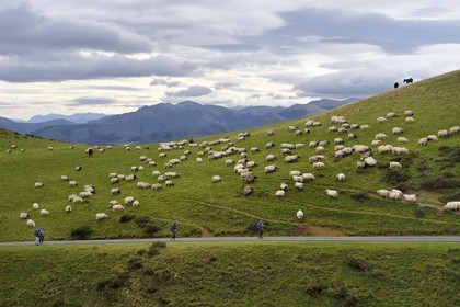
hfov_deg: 36.2
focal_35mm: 55
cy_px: 154
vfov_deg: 24.6
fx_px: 703
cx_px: 230
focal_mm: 55
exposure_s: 1/200
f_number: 11
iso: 200
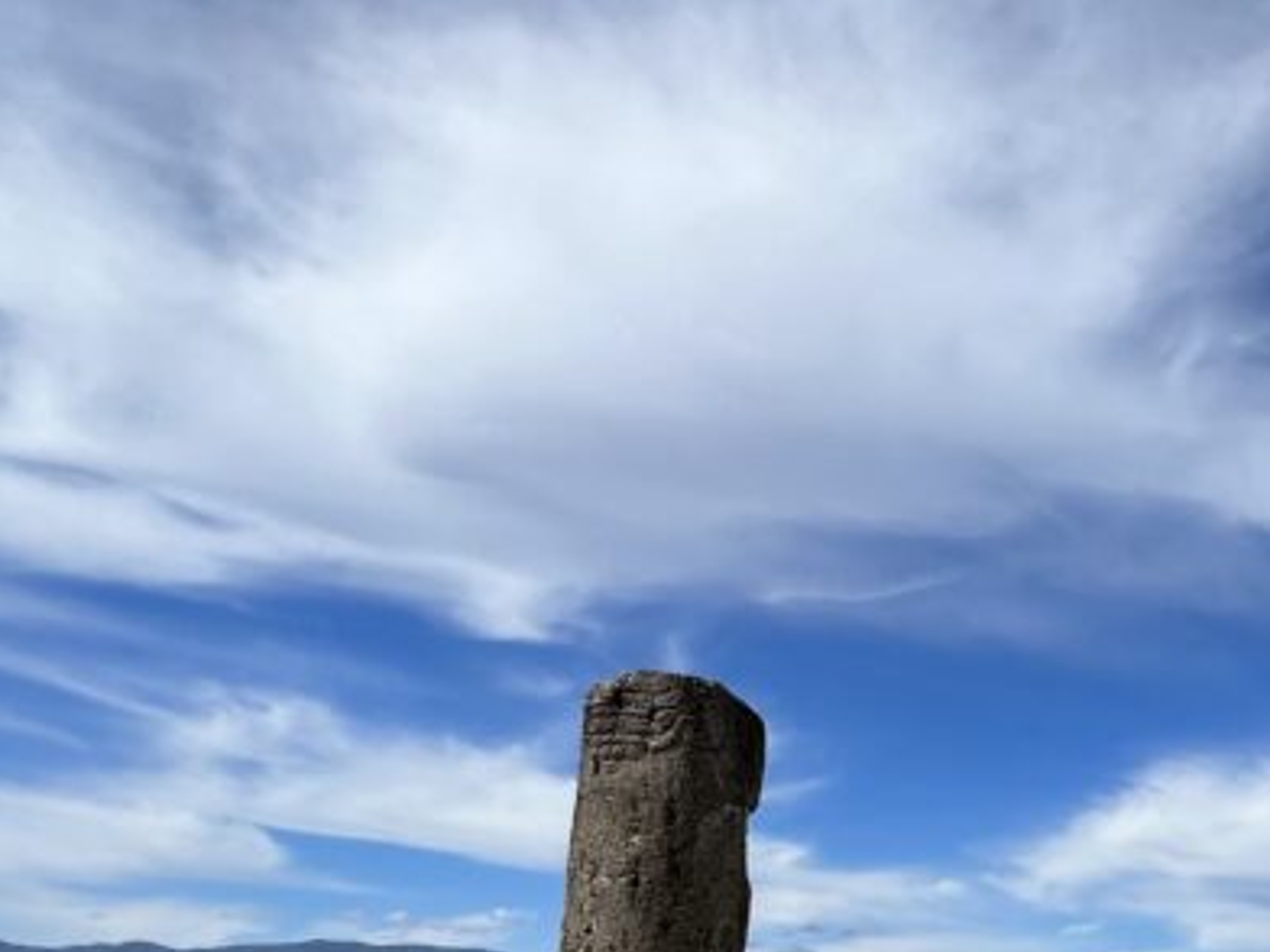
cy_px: 826
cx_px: 1341
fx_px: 1247
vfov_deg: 39.3
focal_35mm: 34
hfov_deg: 43.8
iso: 32
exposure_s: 1/2597
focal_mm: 1.57
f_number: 1.8
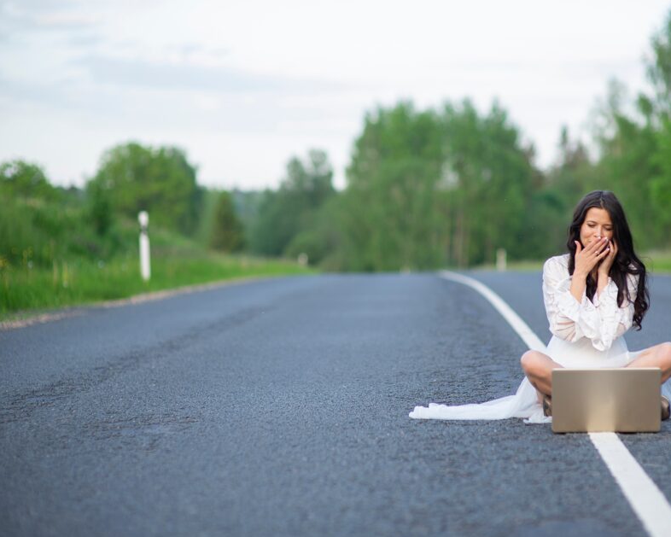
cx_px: 423
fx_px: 2066
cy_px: 264
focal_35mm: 104
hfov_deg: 18.4
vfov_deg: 14.8
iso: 100
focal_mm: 85
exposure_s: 1/1000
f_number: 1.8
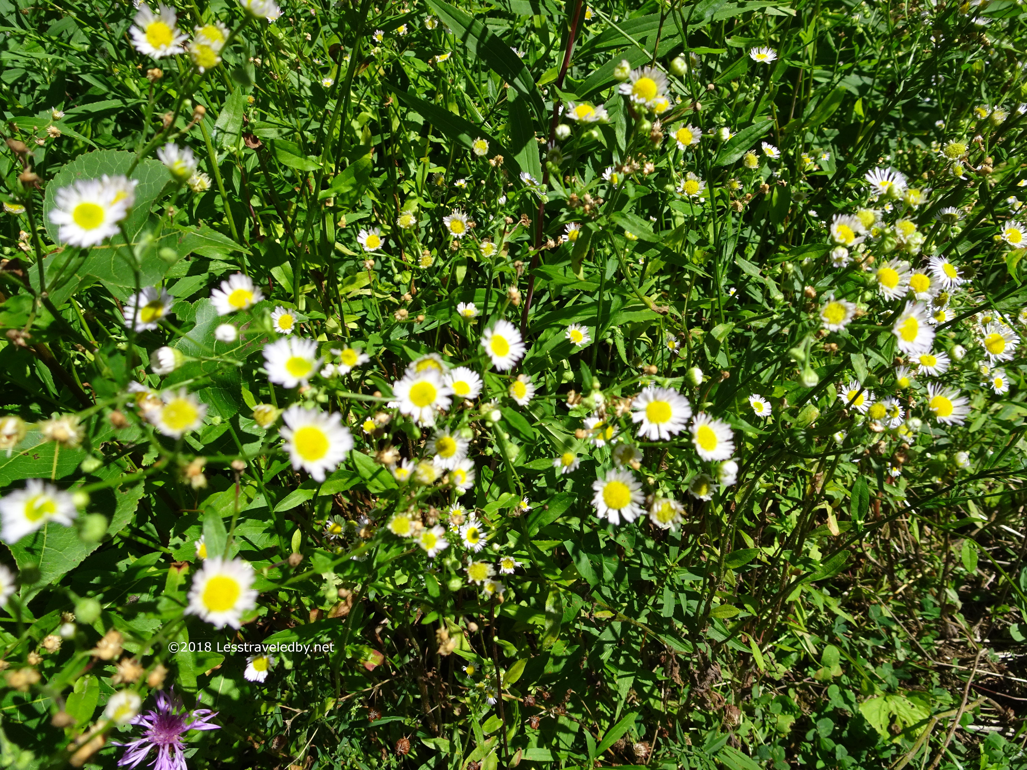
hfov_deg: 71.6
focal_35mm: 24
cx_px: 514
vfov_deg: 56.8
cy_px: 385
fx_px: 712
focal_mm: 4.1
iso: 80
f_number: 3.5
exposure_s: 1/800
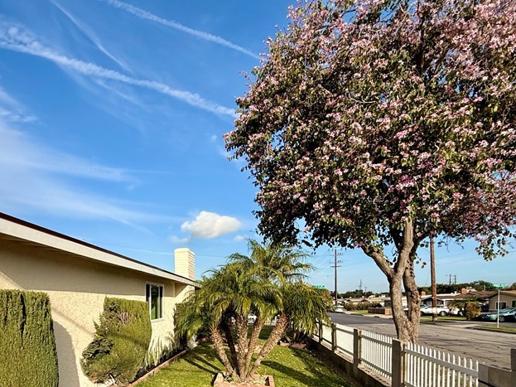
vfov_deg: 55.1
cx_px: 143
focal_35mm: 23
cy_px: 305
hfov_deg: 70.1
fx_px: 343
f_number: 2.2
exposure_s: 1/2506
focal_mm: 2.22
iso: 50
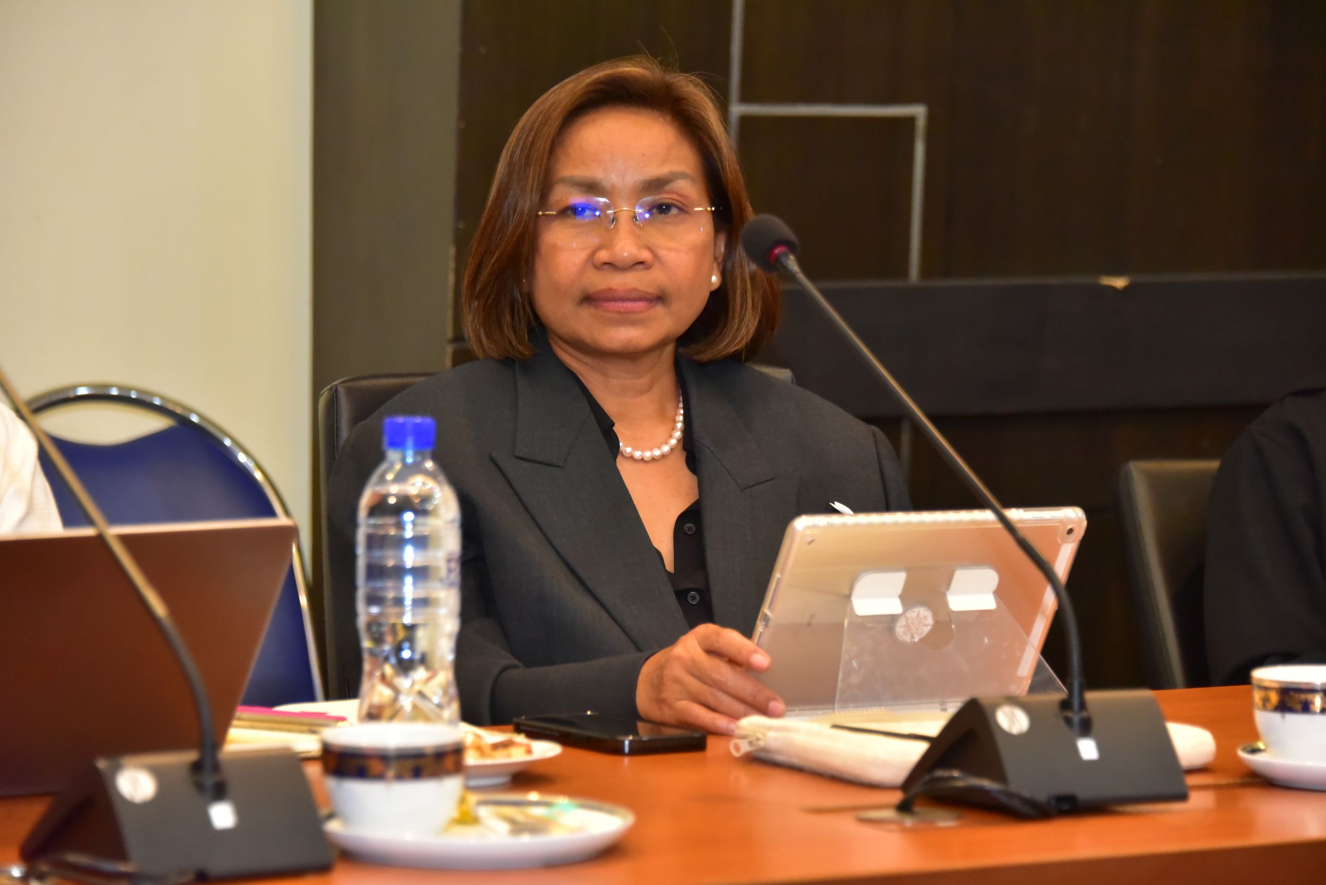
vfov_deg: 10.2
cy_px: 442
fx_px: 4974
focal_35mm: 135
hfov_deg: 15.2
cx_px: 663
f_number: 5.6
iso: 6400
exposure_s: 1/100
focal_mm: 135
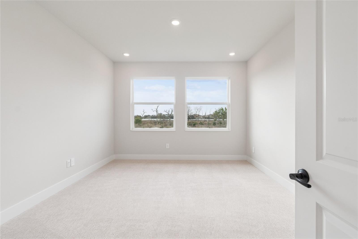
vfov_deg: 77.3
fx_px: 149
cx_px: 179
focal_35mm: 15
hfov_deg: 100.4
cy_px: 120
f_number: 7.1
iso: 640
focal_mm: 10
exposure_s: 1/4000
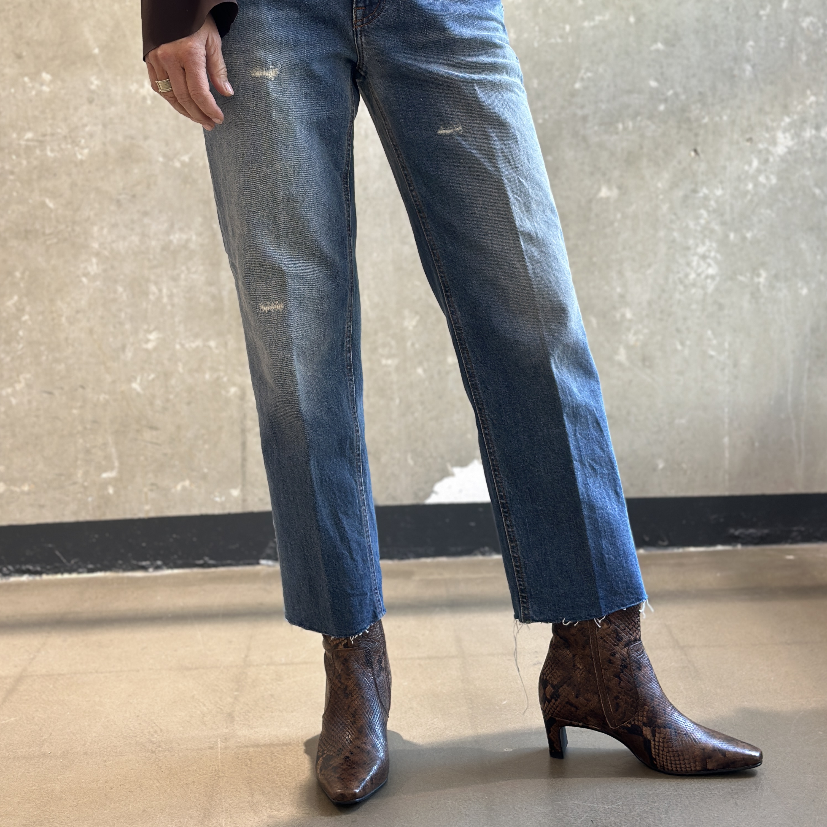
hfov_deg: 30.0
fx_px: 1541
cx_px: 413
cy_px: 320
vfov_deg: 29.9
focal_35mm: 57
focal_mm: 6.86
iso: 80
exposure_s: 1/50
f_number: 1.78
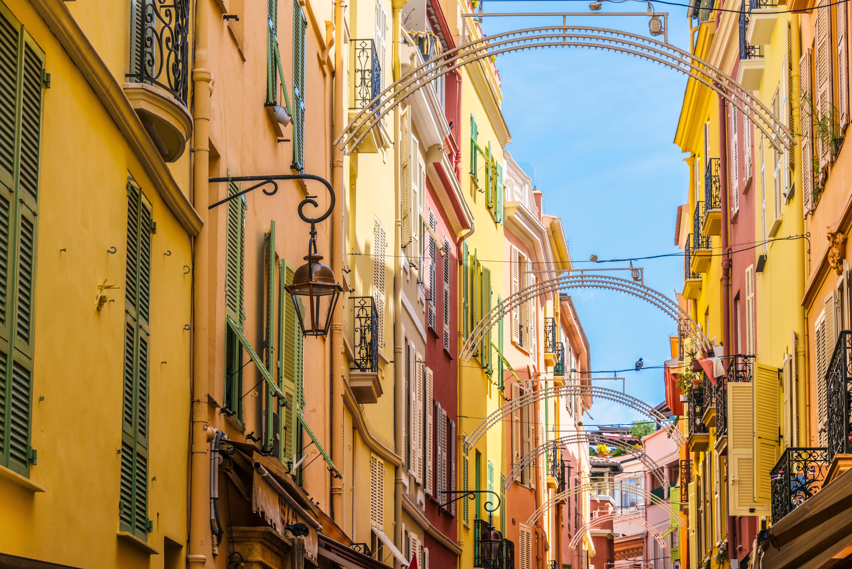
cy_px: 284
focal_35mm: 105
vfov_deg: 13.1
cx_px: 426
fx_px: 2486
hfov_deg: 19.5
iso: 200
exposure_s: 1/400
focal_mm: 105
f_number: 10
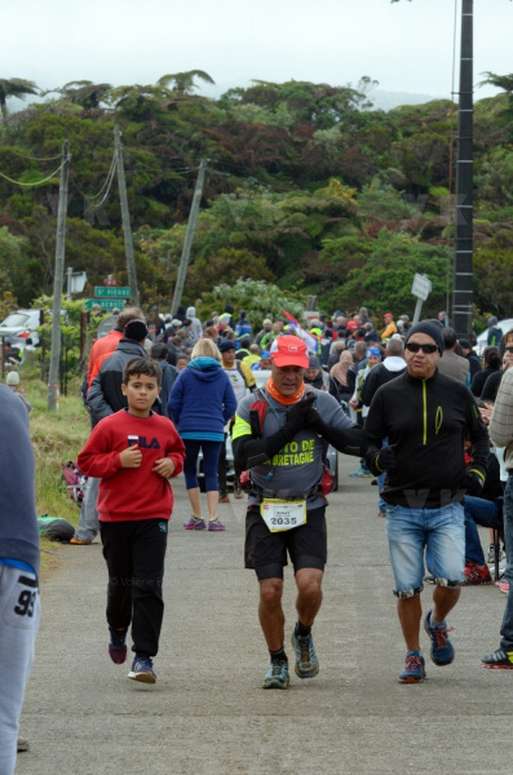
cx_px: 256
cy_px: 388
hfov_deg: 7.3
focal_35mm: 188
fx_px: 4028
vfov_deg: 11.0
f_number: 8
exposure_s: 1/250
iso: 320
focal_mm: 125
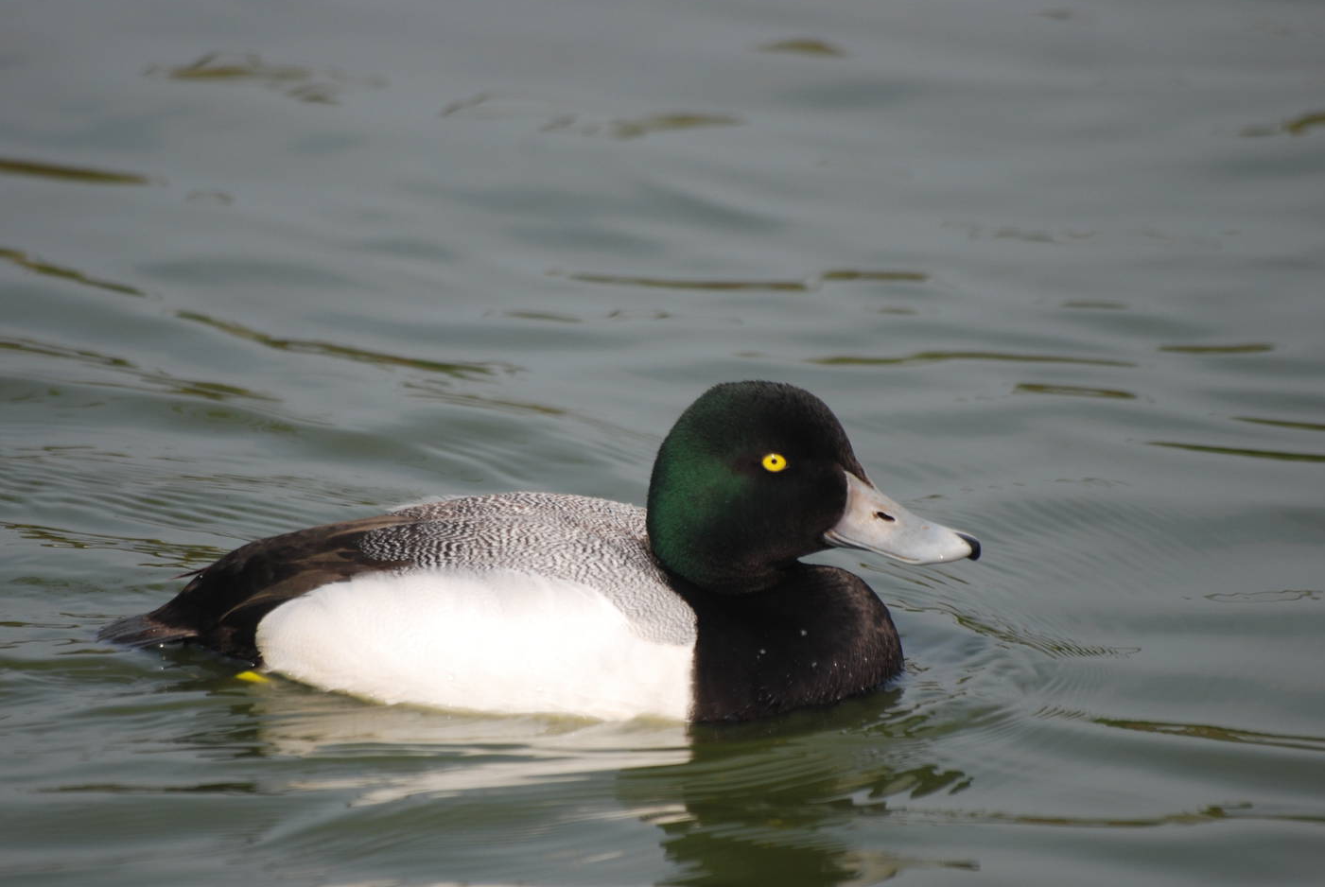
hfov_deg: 4.0
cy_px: 486
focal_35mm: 514
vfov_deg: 2.7
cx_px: 619
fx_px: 18942
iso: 200
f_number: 5.6
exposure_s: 1/640
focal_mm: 300
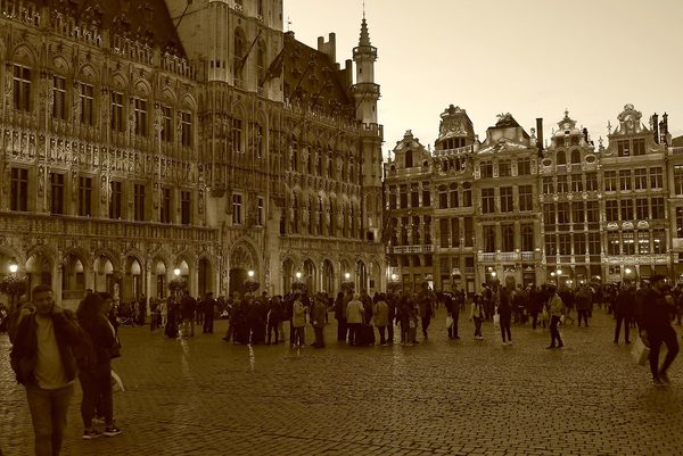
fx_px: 664
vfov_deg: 37.9
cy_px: 228
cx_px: 342
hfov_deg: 54.4
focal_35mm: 35
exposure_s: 1/40
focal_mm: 15.9
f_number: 2.3
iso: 200
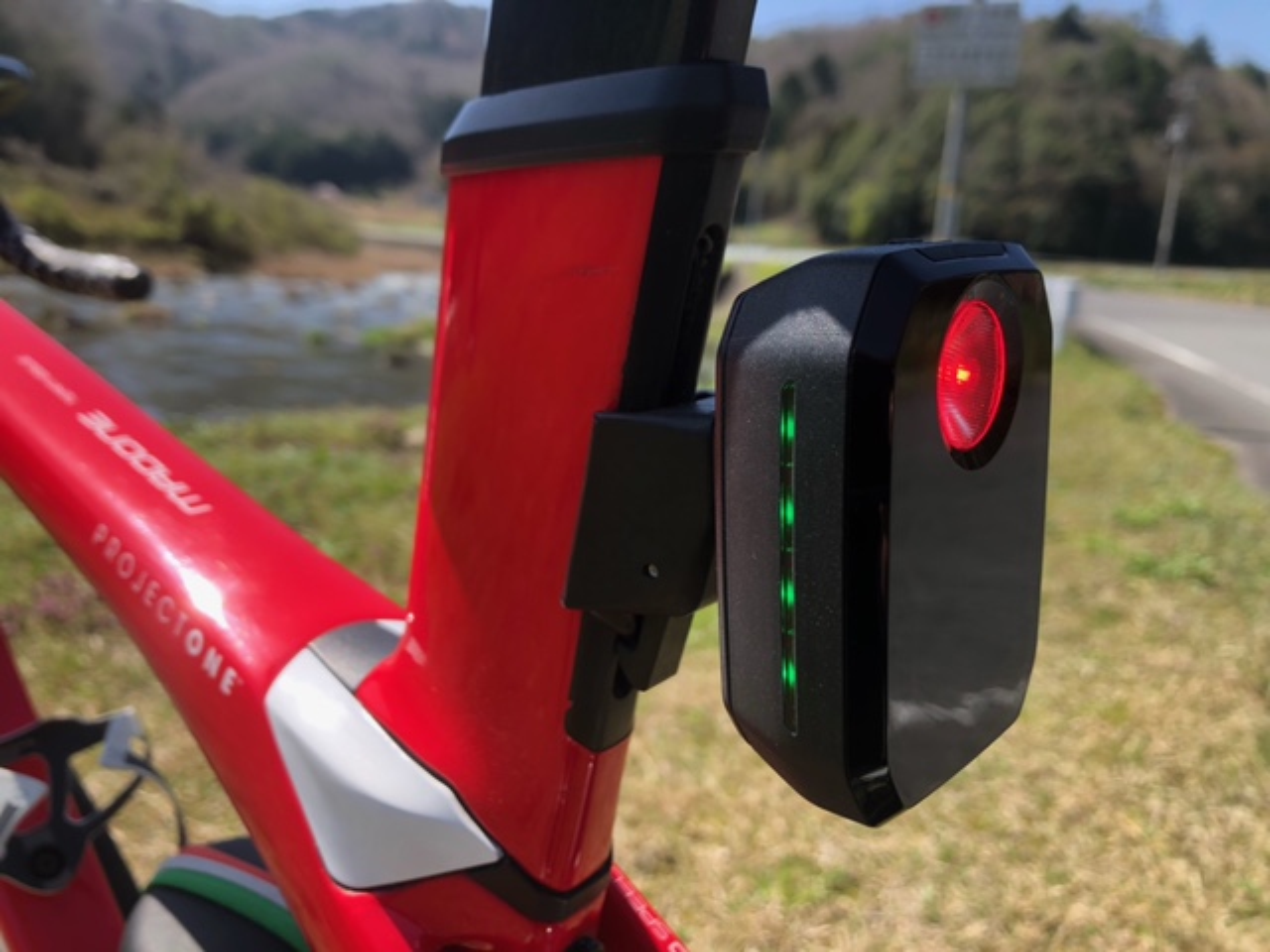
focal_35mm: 28
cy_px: 476
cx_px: 635
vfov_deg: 49.7
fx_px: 1027
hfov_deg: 63.4
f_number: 1.8
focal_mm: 3.99
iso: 20
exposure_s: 1/714
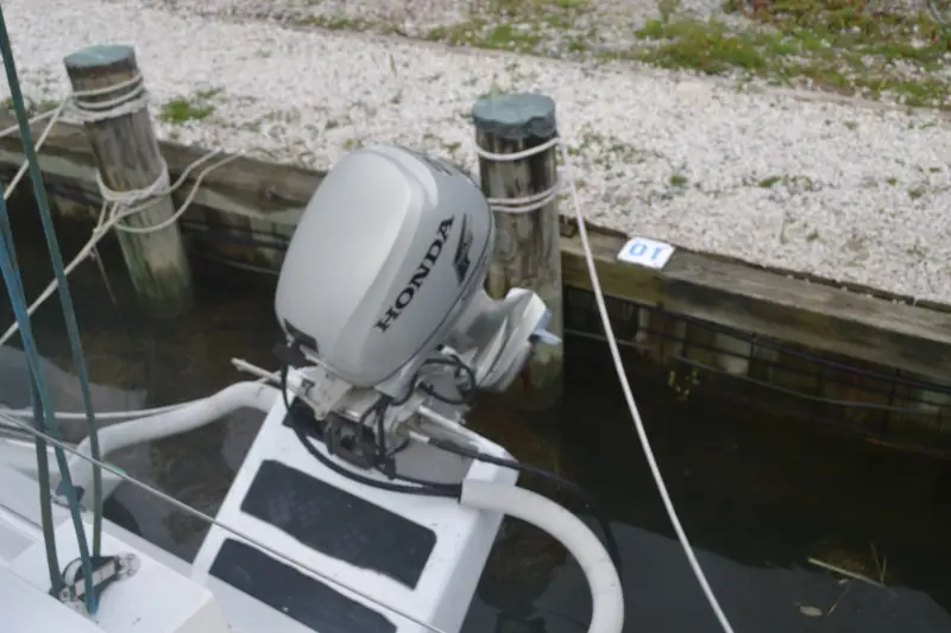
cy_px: 316
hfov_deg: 49.6
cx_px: 476
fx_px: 1030
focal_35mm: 39
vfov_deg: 34.2
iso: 100
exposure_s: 1/200
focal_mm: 26
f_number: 7.1
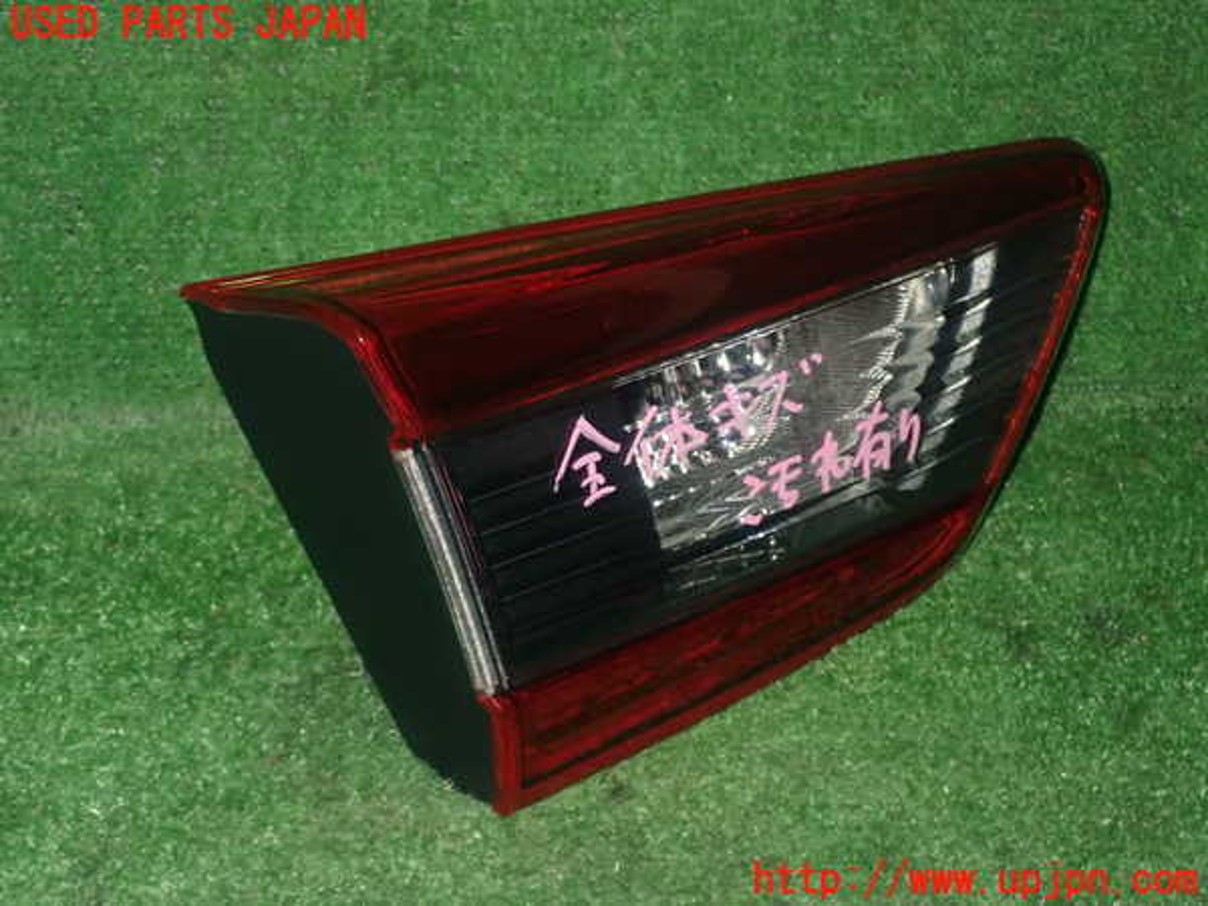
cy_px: 453
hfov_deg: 35.5
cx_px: 604
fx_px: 1884
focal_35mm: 54
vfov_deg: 27.0
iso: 800
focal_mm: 9.65
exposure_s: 1/50
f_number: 10
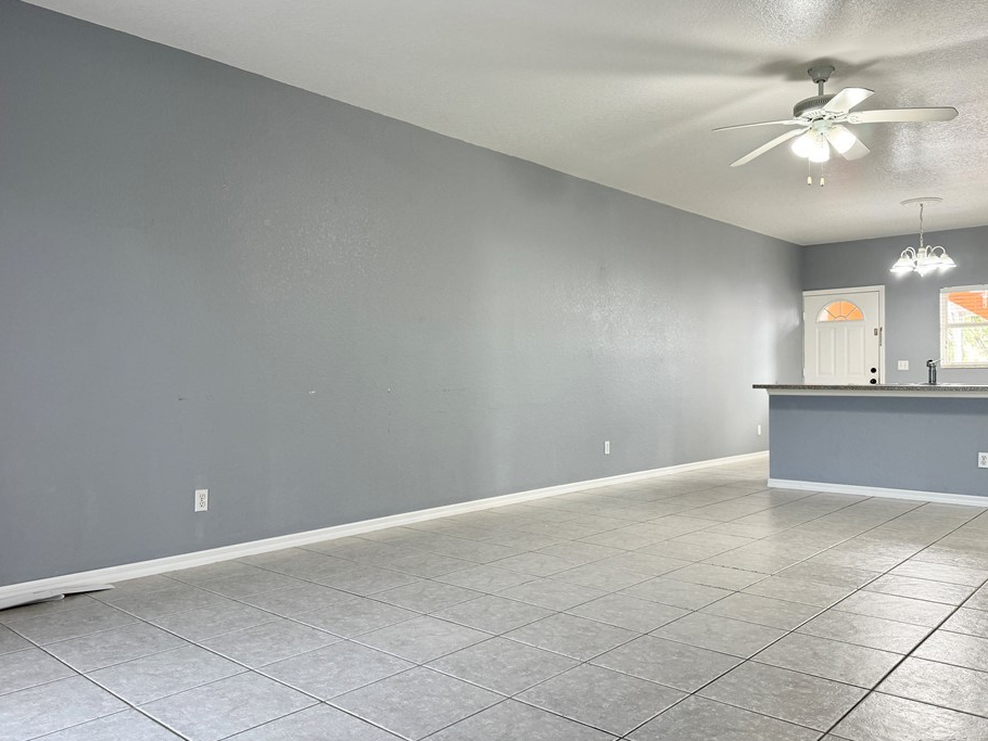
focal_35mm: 27
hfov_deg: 65.3
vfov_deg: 51.4
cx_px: 474
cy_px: 374
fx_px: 771
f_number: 1.78
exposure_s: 1/60
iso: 125
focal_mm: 6.76
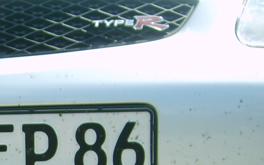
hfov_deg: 20.5
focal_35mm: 95
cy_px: 252
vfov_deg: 13.0
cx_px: -47
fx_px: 684
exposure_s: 1/500
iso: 50
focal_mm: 5.8
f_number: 2.8
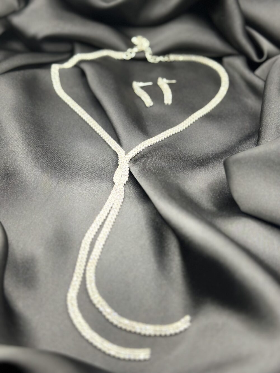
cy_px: 186
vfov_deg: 39.7
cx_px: 140
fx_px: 518
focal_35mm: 48
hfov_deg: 30.3
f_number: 1.78
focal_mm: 6.86
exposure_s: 1/60
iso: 160
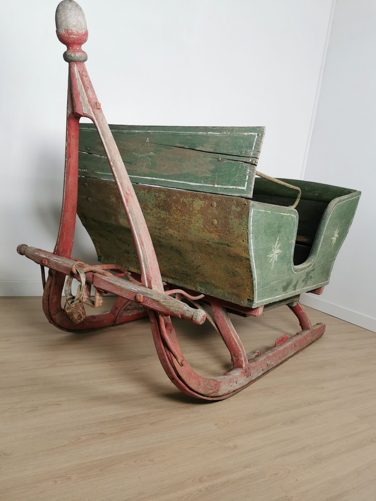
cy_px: 250
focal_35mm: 27
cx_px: 188
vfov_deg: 65.3
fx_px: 391
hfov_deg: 51.4
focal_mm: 5.56
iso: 125
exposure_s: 1/50
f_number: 1.6
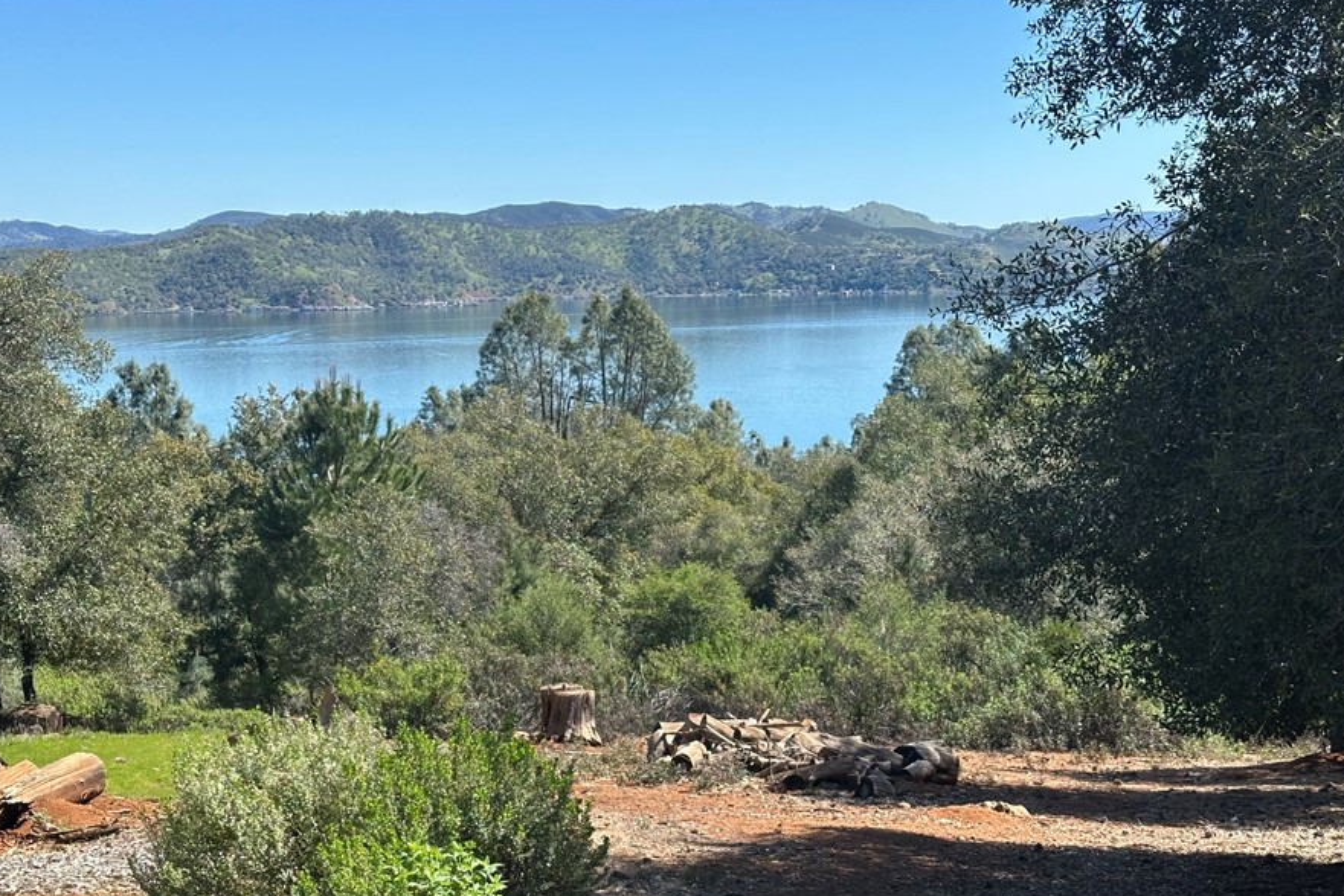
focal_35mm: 58
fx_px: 2166
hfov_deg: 34.5
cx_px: 610
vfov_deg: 23.3
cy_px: 574
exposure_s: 1/1667
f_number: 1.78
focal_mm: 6.86
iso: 64
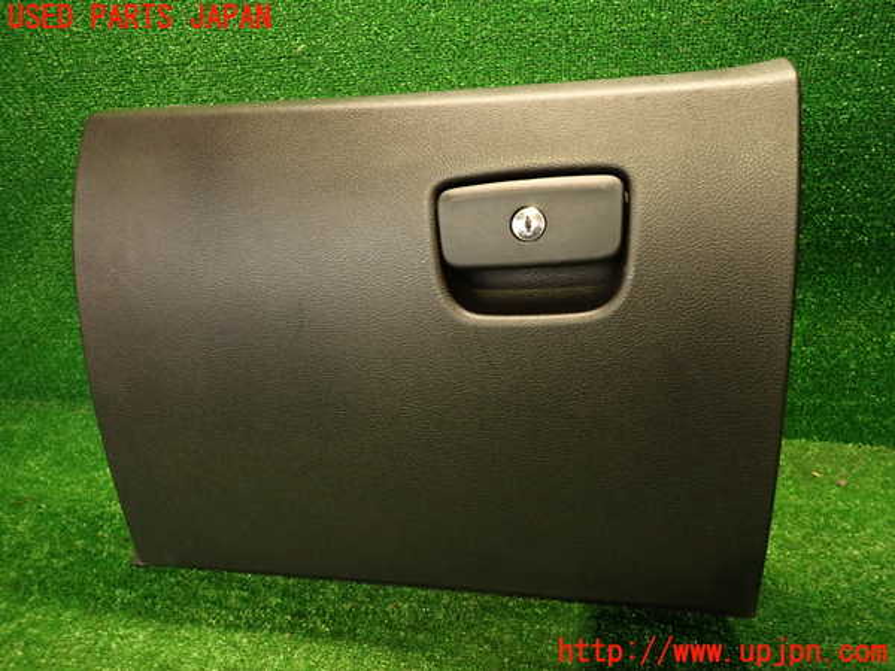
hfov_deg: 69.4
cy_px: 336
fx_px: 646
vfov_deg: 54.9
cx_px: 448
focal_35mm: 25
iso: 400
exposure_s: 1/30
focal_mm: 4.5
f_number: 2
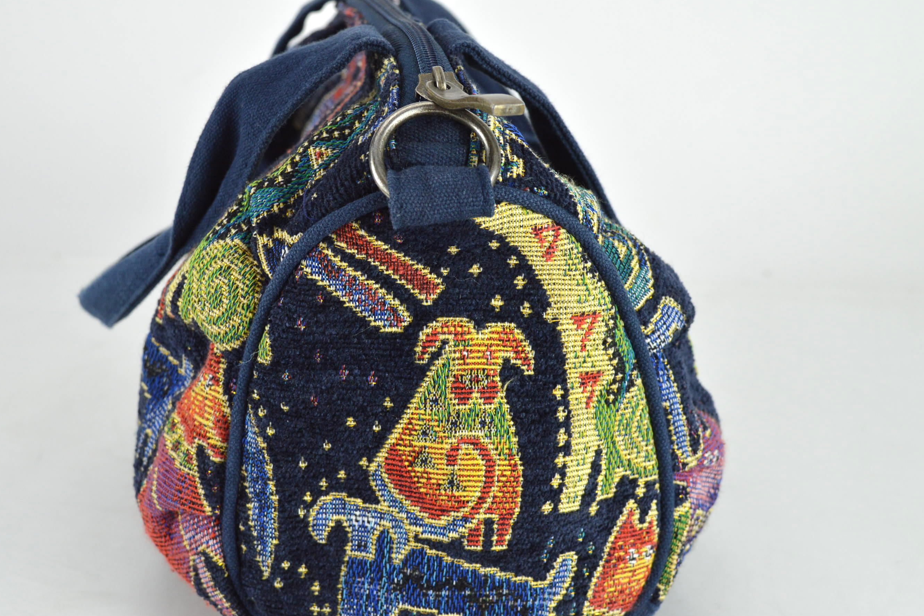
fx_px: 1386
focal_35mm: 54
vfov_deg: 25.0
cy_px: 339
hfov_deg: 36.9
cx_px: 443
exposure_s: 1/80
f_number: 6.3
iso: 400
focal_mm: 32
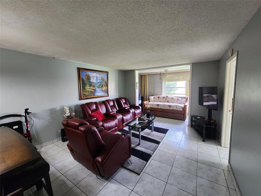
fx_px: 98
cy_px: 98
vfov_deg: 89.9
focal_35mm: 13
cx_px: 130
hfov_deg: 106.2
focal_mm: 2.2
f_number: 2.2
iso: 400
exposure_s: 1/60
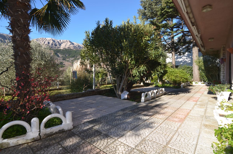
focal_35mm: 17
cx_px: 116
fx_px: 111
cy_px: 77
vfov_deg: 69.4
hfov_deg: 92.6
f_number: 7.1
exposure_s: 1/200
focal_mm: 11.5
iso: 100
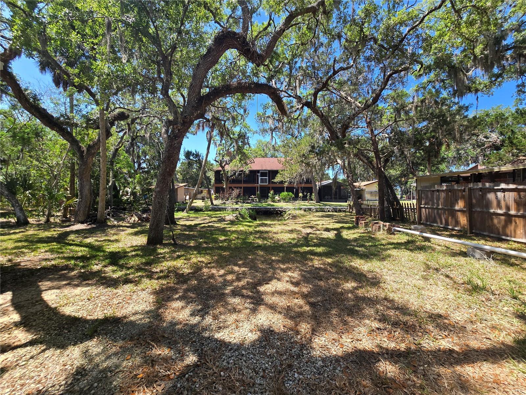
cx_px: 263
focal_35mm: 13
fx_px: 198
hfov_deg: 106.2
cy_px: 198
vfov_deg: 89.9
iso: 50
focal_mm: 2.2
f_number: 2.2
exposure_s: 1/719
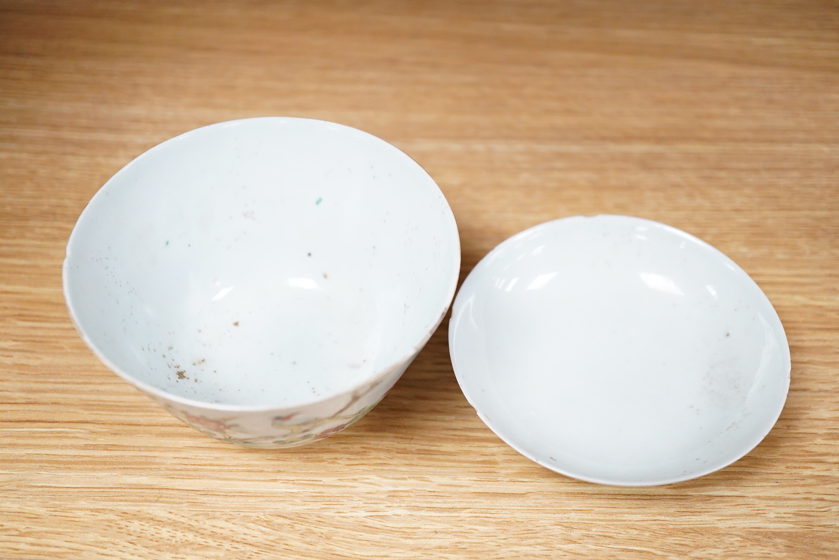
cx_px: 420
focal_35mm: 45
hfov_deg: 43.6
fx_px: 1049
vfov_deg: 29.9
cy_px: 280
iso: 2500
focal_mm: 30
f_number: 3.5
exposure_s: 1/250
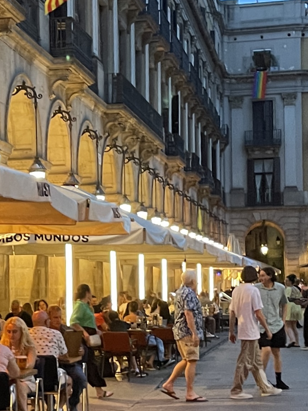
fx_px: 972
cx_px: 2
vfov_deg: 23.4
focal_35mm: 82
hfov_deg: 17.6
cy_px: 72
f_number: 1.6
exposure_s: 1/50
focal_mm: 4.2
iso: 500
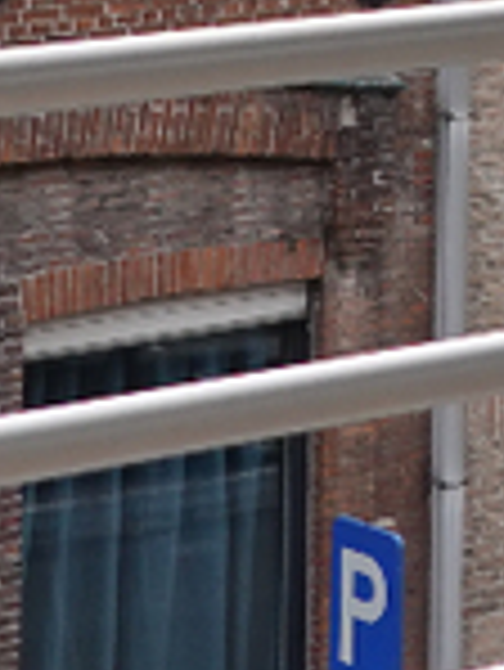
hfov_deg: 6.8
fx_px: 4052
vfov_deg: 9.1
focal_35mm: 209
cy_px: -531
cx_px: 1102
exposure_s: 1/125
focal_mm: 9
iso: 125
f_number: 2.8
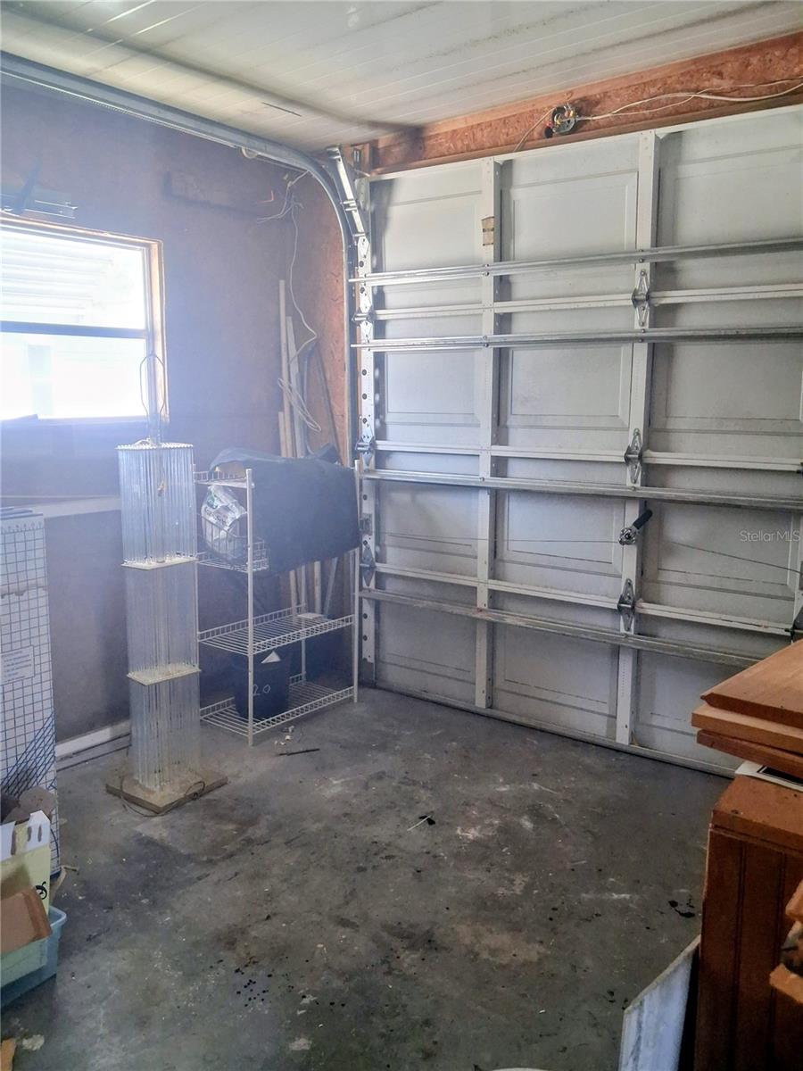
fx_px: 835
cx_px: 402
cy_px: 536
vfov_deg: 65.3
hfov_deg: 51.4
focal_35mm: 27
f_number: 1.8
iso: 250
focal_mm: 4
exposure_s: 1/60
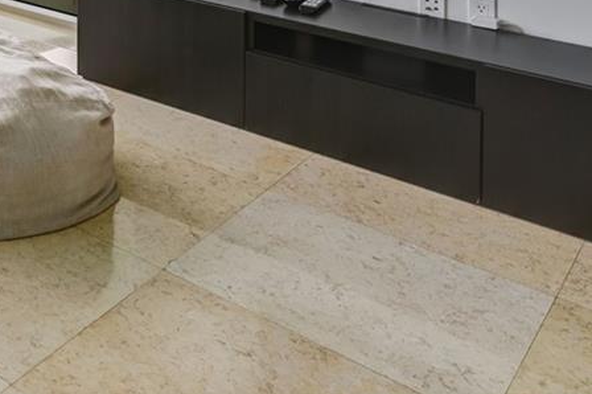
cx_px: -262
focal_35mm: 50
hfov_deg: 28.4
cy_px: -222
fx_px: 822
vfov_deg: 21.7
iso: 100
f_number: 9
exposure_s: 1/50
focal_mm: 14
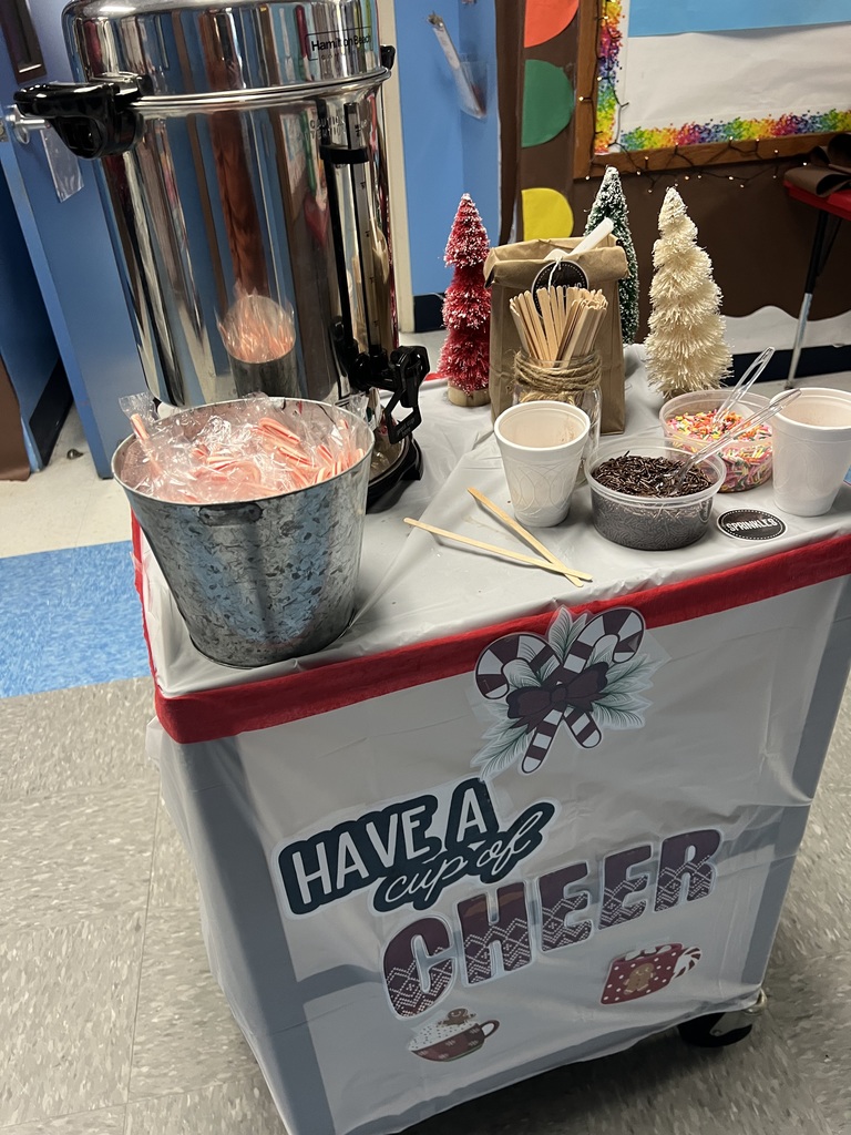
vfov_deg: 67.3
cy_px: 568
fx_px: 852
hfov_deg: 53.1
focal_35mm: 26
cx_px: 426
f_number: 1.5
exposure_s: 1/60
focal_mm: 5.7
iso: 160
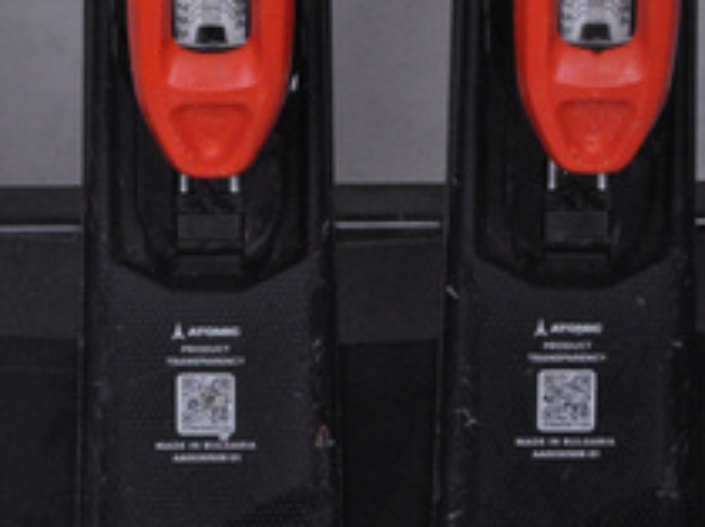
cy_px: 490
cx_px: 388
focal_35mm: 263
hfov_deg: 7.5
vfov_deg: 5.6
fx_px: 5351
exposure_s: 1/125
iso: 3200
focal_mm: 85
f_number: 9.5
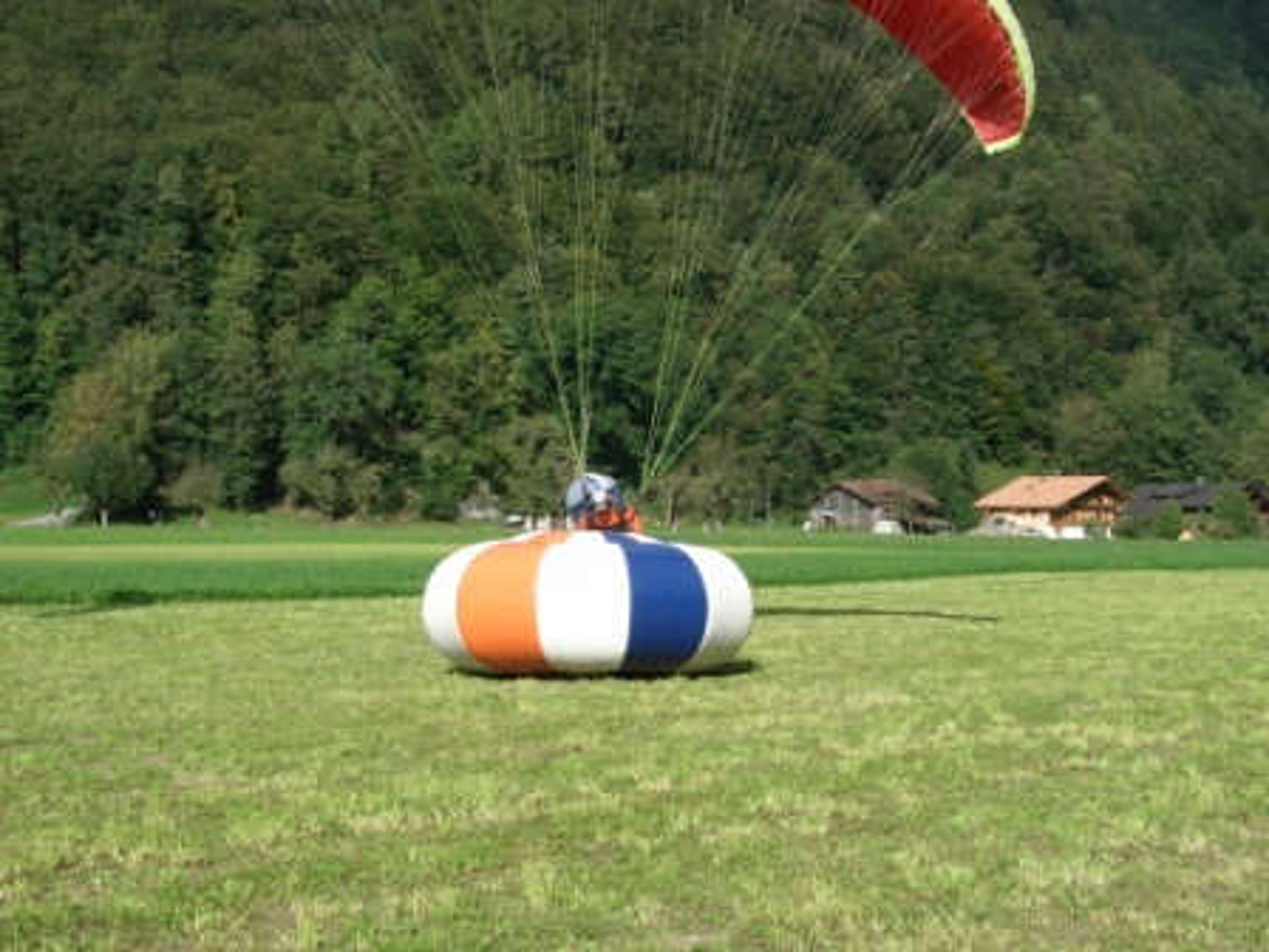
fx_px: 1943
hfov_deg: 36.2
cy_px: 476
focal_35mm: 53
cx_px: 634
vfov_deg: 27.5
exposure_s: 1/500
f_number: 4.4
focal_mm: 11.3
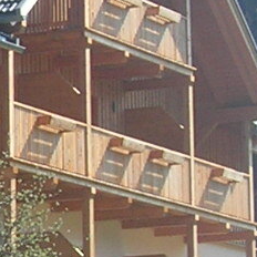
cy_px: 148
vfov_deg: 5.9
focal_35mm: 297
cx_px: -357
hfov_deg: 5.7
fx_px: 2495
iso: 64
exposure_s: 1/274
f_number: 4.8
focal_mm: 7.8
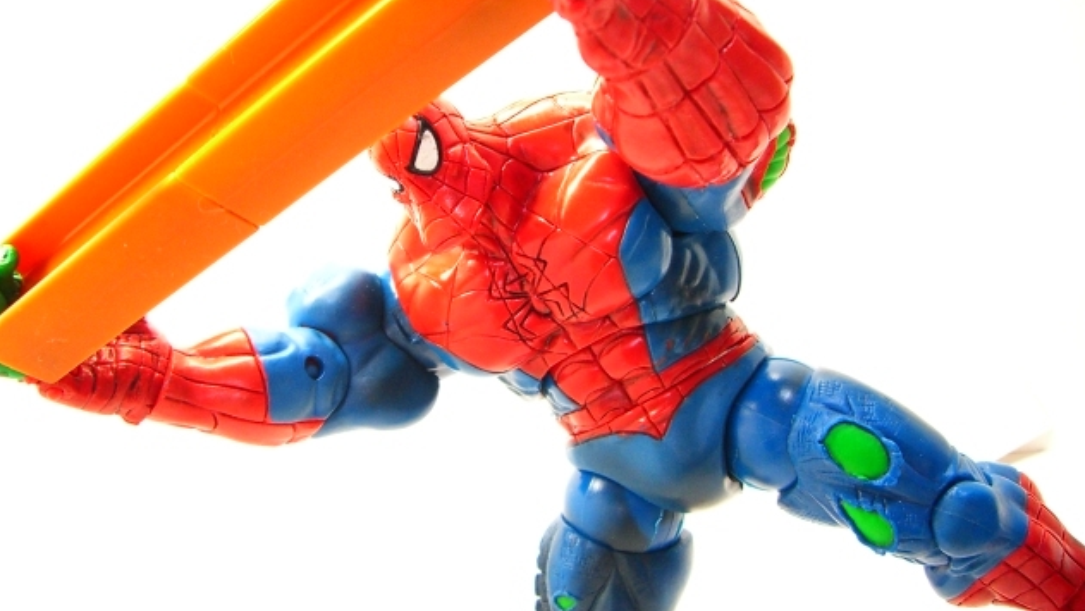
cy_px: 284
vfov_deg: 28.3
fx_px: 1208
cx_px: 536
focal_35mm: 42
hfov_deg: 48.4
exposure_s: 1/40
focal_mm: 6.2
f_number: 2.7
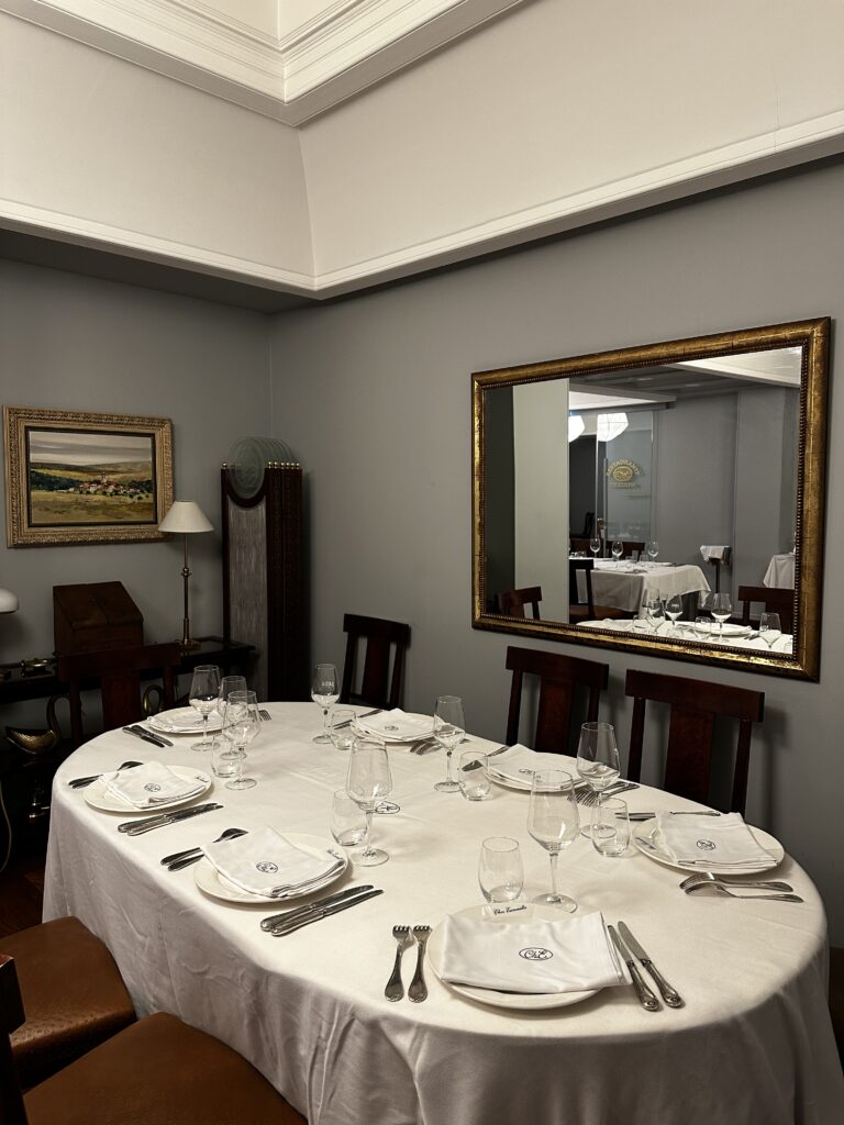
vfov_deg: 71.6
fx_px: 780
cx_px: 422
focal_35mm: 24
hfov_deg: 56.8
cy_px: 562
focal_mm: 6.86
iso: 200
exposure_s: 1/50
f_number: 1.78
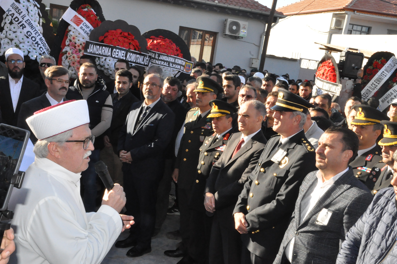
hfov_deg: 46.4
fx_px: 463
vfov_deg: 31.8
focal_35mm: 42
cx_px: 198
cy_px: 132
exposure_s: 1/200
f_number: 25
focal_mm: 28
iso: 3200
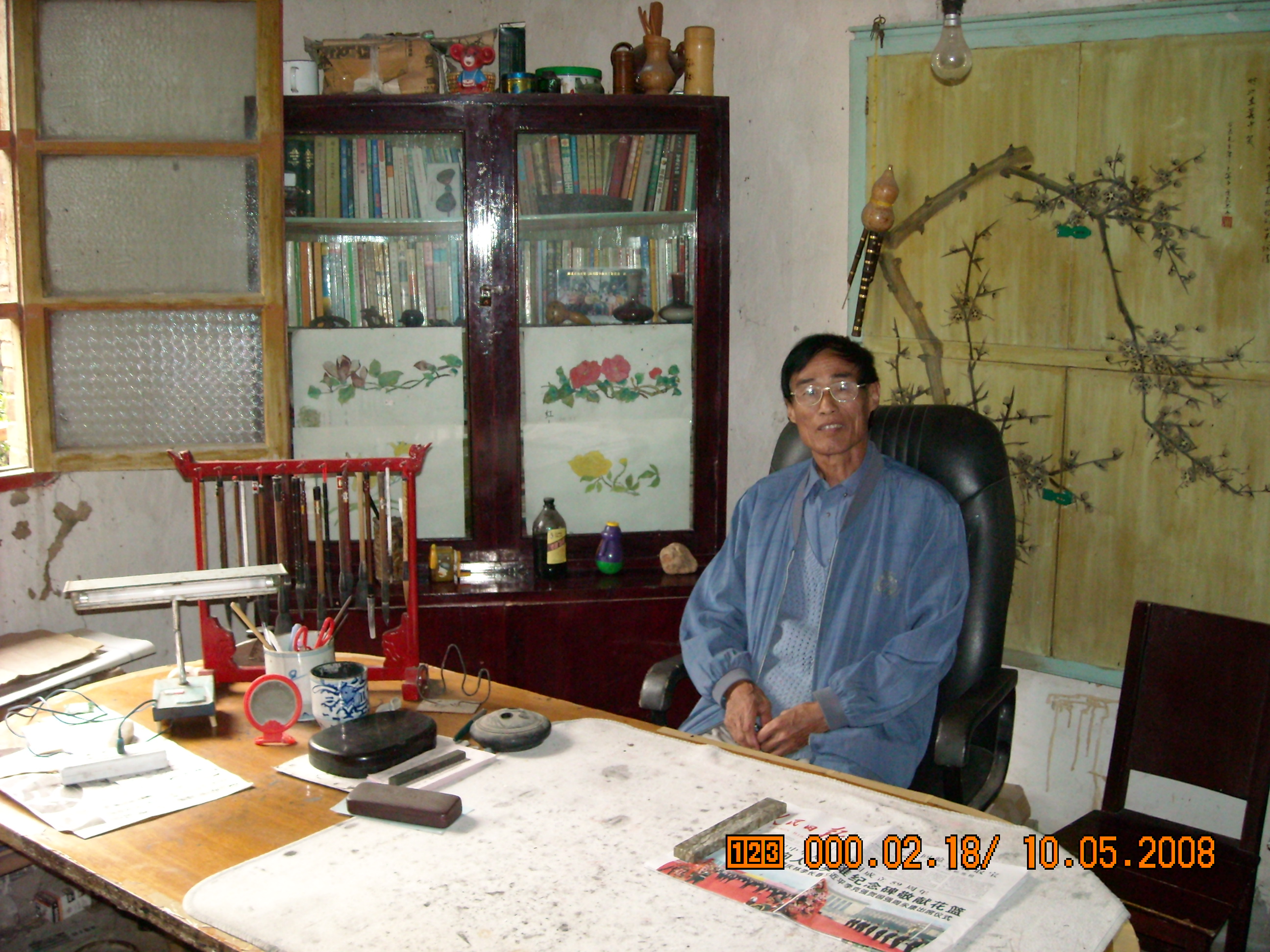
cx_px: 635
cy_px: 476
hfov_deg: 52.6
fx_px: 1284
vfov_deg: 40.7
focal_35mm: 35
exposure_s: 1/60
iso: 400
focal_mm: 5.7
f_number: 2.8
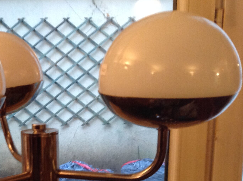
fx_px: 463
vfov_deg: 21.9
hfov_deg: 28.2
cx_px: 21
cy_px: 146
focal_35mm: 66
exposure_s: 1/15
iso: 200
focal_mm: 4.28
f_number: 2.4
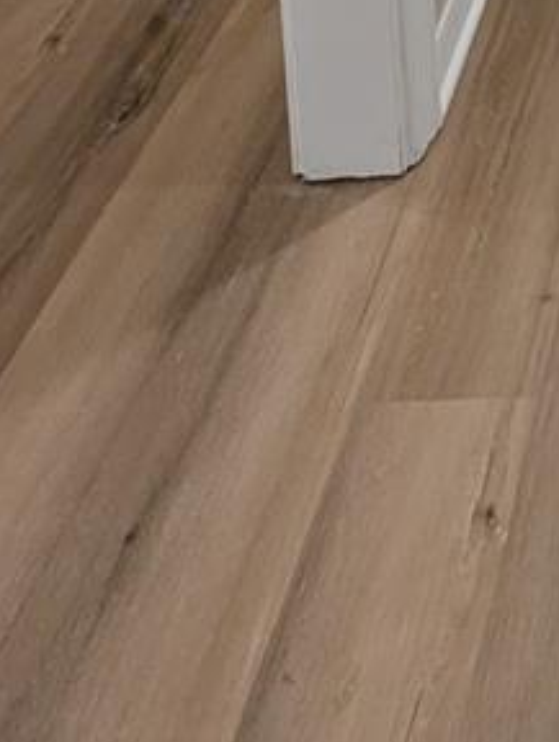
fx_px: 1073
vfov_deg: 18.7
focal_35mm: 50
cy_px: -783
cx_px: 952
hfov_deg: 21.5
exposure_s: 1/60
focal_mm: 2.02
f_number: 1.7
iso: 148
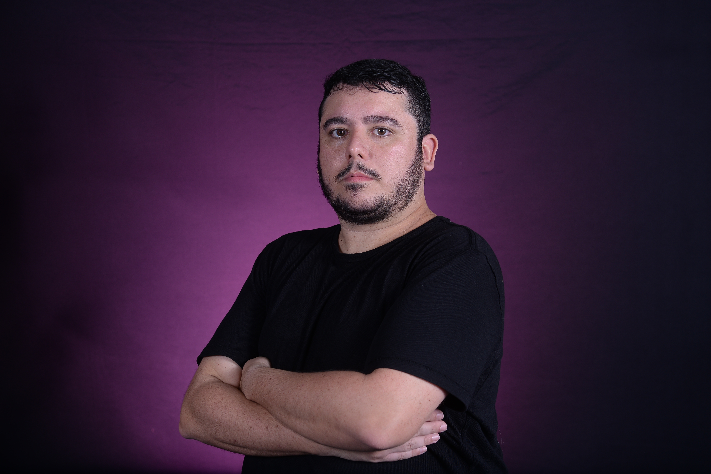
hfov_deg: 32.4
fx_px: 1224
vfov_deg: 21.9
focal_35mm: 62
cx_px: 356
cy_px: 237
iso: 250
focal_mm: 62
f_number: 5
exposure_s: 1/200
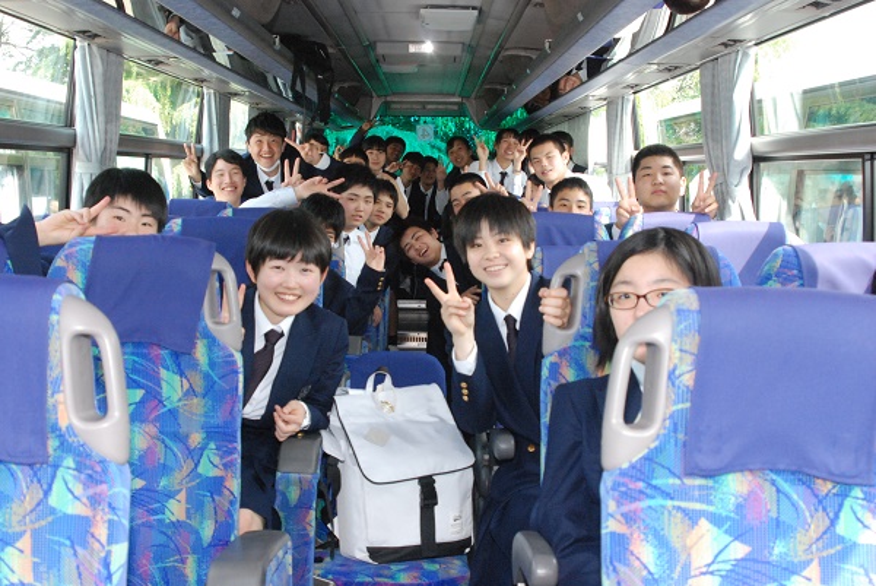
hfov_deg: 46.4
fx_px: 1023
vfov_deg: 31.9
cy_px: 293
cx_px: 438
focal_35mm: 42
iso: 1600
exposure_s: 1/200
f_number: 7.1
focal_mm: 28
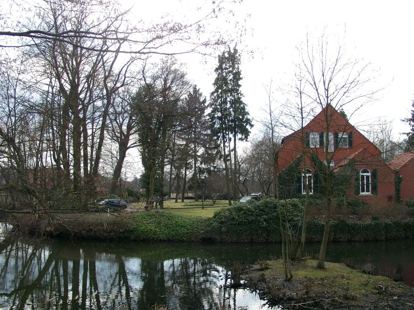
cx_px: 207
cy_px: 155
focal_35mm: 34
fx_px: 407
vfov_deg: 41.8
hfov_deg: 54.0
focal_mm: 7.13
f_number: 4
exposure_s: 1/241
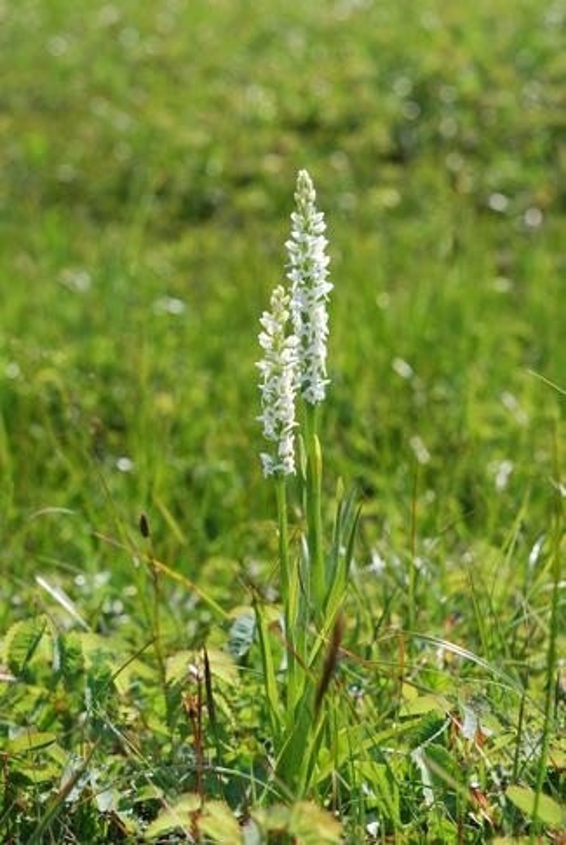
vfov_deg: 22.6
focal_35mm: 90
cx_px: 283
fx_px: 2115
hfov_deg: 15.2
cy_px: 422
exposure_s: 1/500
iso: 180
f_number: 5.6
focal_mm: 60
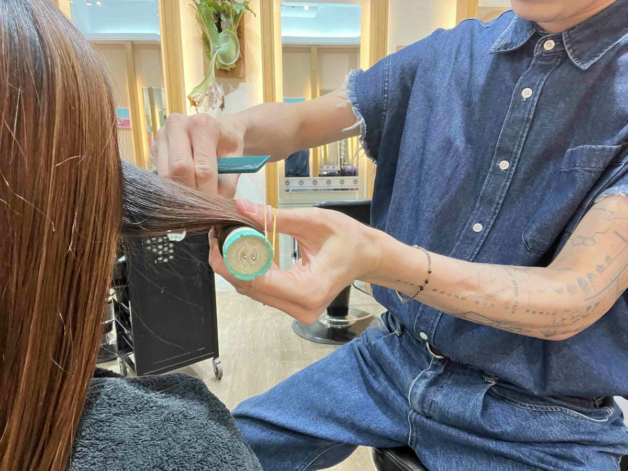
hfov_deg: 73.9
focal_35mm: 23
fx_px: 417
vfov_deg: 58.9
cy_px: 236
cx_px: 314
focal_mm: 2.71
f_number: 2.2
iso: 400
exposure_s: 1/40
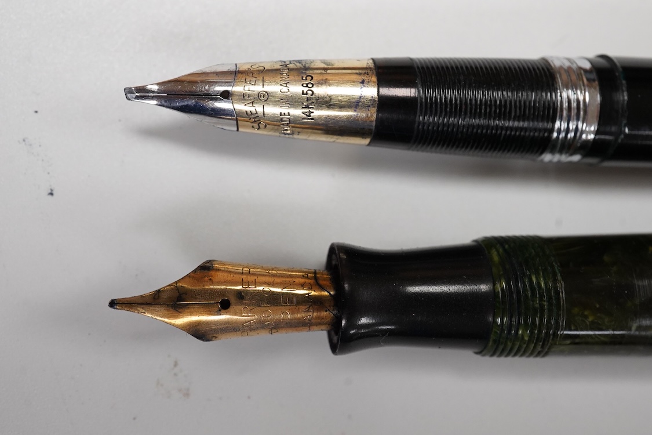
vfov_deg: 29.9
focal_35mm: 45
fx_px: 815
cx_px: 326
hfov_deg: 43.6
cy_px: 218
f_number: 16
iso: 2500
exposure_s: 1/100
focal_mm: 30
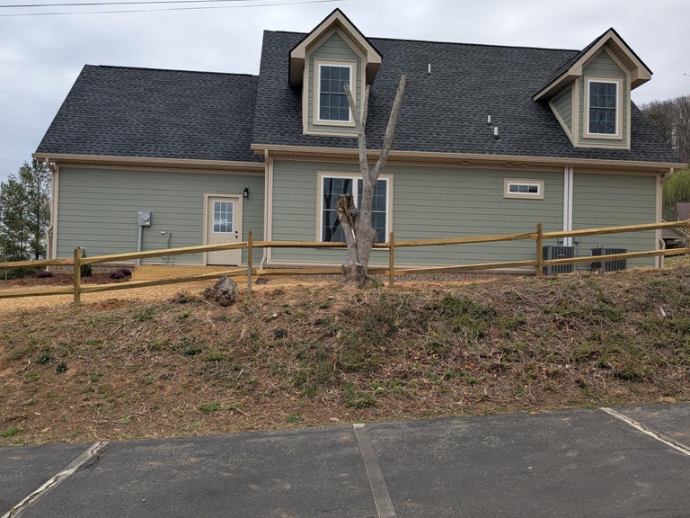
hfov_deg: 59.9
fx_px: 598
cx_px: 358
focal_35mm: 30
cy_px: 271
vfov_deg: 46.8
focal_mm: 4.38
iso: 60
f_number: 1.73
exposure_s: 1/1114
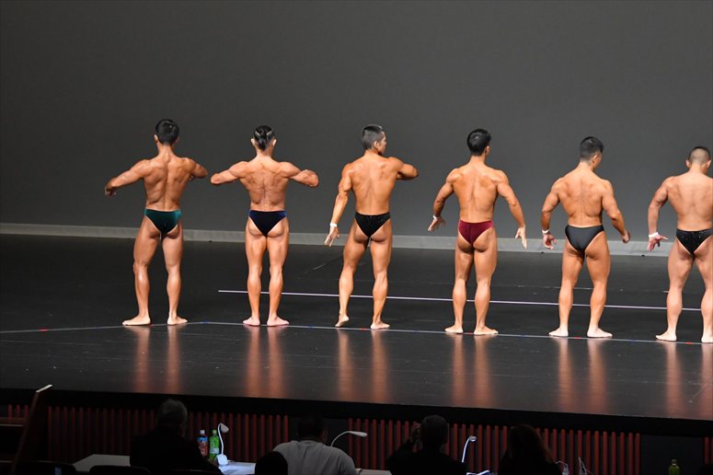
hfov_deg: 11.8
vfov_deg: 7.9
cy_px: 238
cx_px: 356
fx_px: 3445
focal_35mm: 174
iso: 5000
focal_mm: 116
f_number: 5.6
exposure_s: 1/400
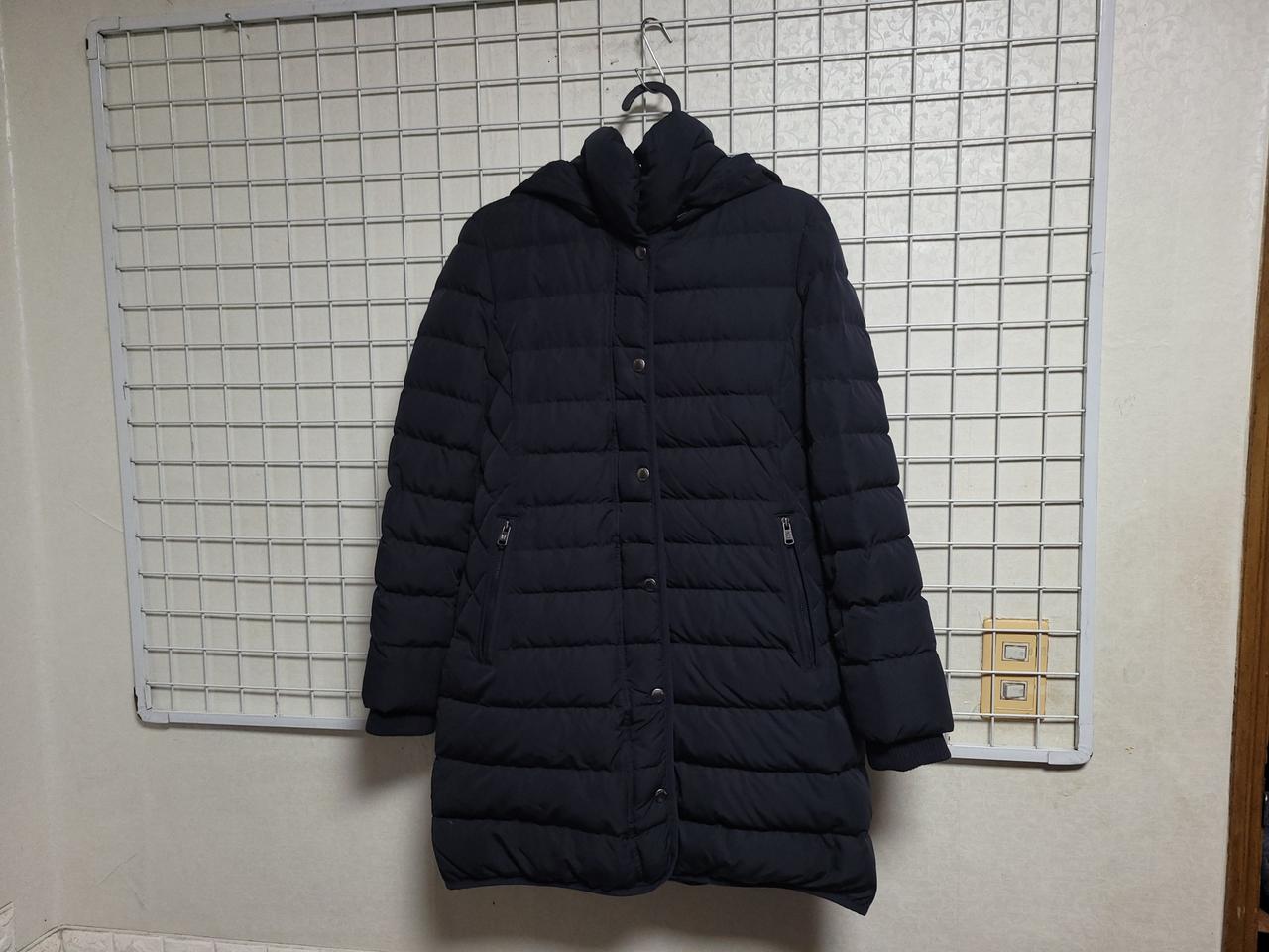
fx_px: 953
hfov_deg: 67.3
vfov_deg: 53.1
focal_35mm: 26
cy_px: 476
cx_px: 634
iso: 200
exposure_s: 1/60
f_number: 1.8
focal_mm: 5.4
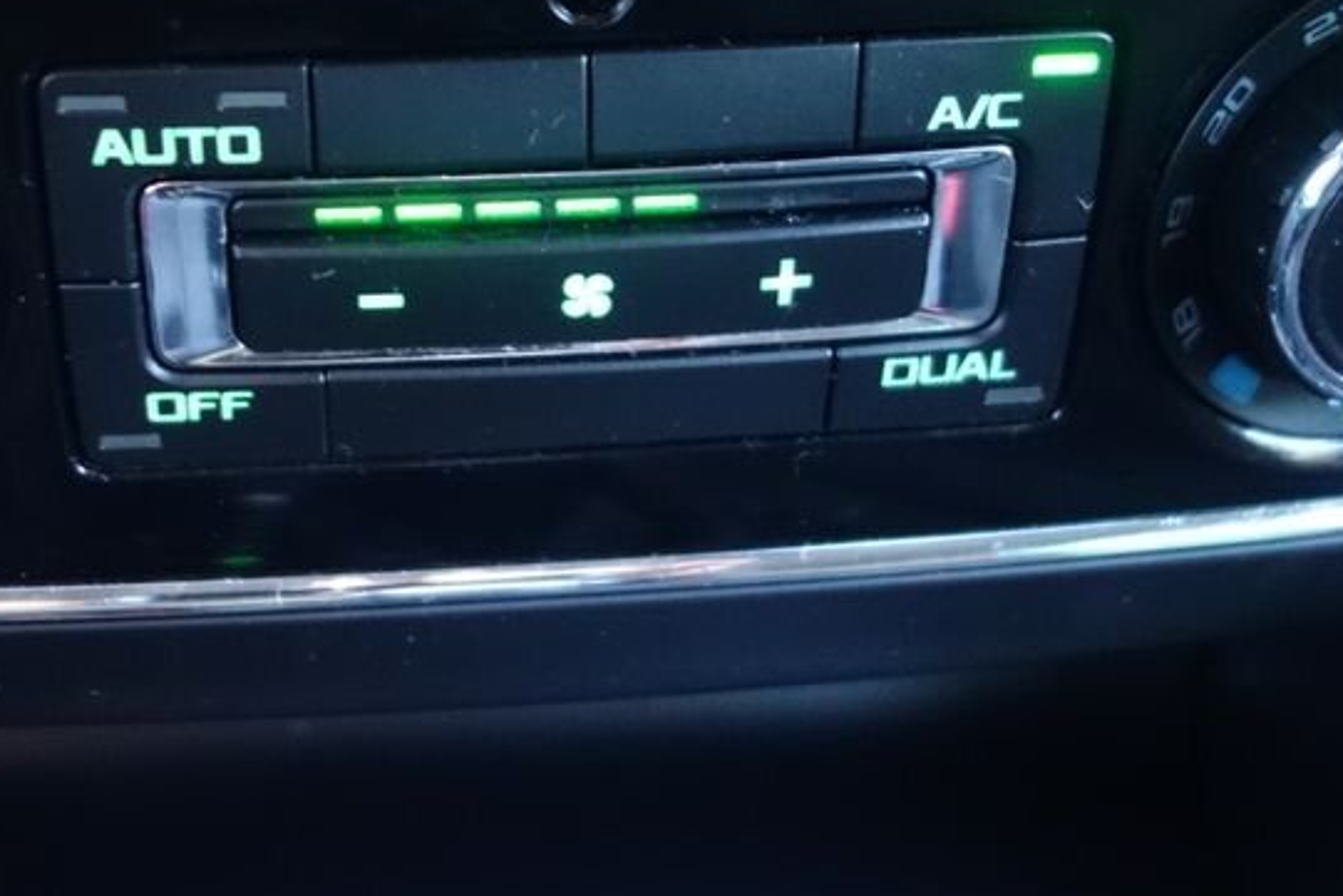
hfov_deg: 37.2
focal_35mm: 53
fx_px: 1978
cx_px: 482
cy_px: 421
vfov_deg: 25.5
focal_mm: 10.4
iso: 2500
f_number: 1.8
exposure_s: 1/30
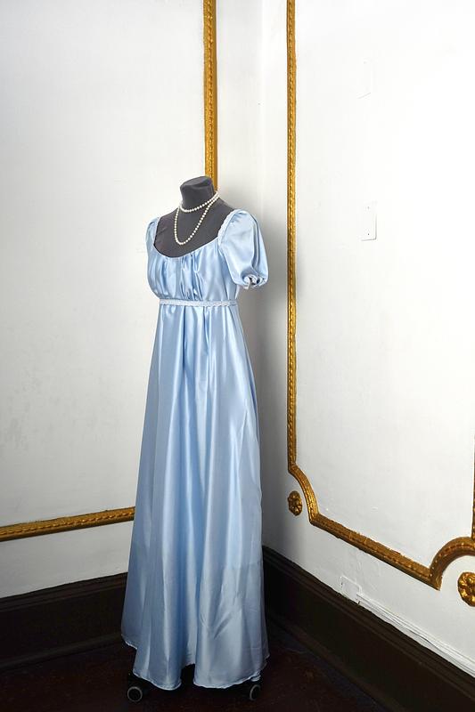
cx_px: 238
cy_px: 356
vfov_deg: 53.1
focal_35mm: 36
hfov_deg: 36.9
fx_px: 713
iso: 500
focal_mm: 36
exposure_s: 1/125
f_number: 5
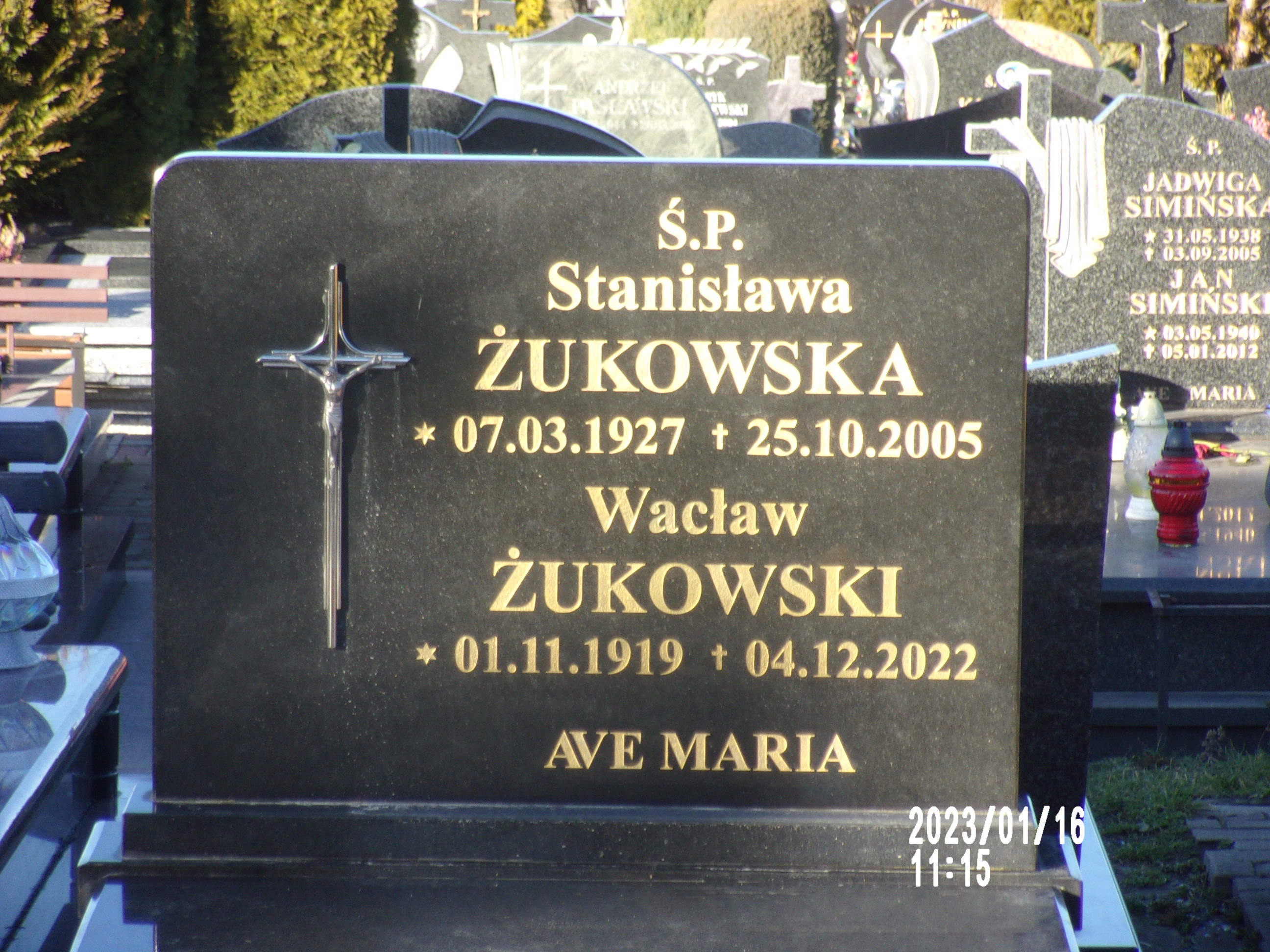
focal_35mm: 142
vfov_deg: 10.4
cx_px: 635
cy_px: 476
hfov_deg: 13.9
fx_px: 5210
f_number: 6.3
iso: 90
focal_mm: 25.5
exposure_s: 1/60
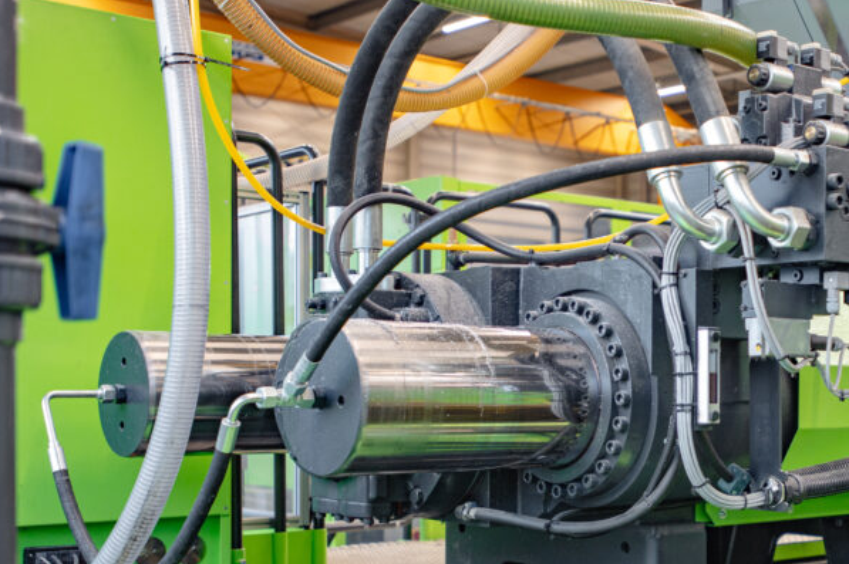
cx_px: 656
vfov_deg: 22.4
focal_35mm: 60
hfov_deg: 32.7
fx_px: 1414
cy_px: 400
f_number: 2.8
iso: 400
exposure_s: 1/100
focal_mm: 35
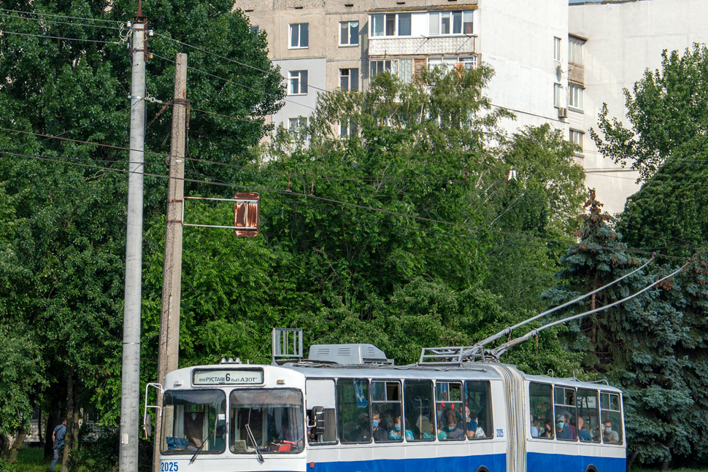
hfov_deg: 18.3
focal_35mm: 112
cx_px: 340
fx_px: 2203
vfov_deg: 12.2
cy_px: 281
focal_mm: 58
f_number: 9
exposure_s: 1/800
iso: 200
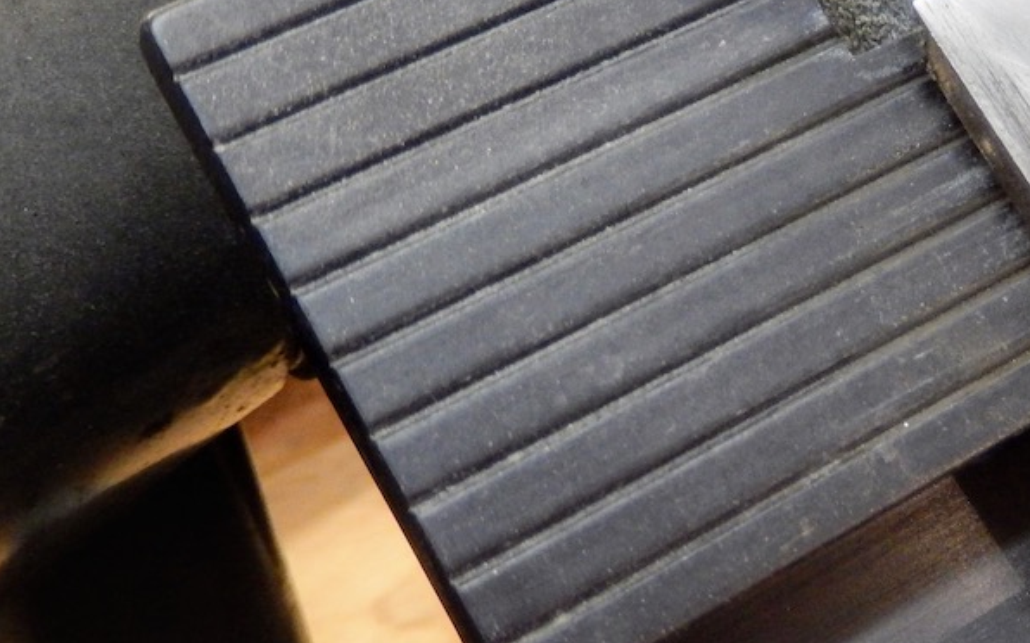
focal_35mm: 82
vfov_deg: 15.9
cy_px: 256
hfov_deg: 24.4
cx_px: 964
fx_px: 2301
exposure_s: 1/30
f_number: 4
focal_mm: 6.5
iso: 400
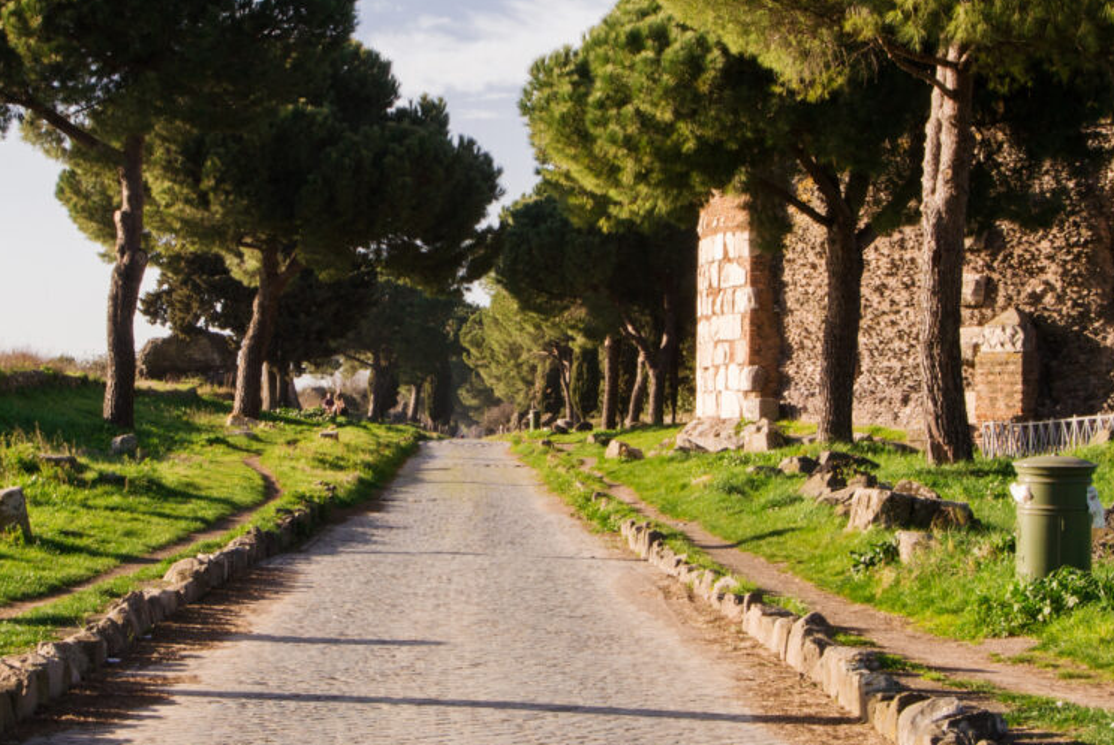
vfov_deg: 14.4
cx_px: 463
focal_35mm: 95
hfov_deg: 21.4
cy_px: 310
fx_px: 2943
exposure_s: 1/80
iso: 110
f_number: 10
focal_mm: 25.9
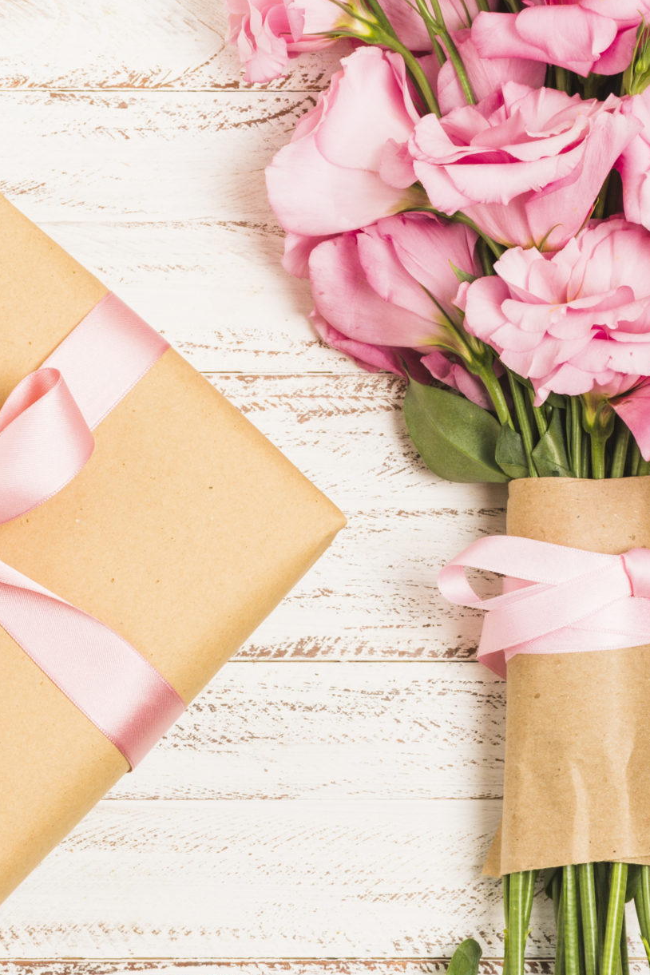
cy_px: 438
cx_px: 231
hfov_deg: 12.4
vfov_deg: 18.6
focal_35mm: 110
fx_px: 2980
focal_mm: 35
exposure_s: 1/160
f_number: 8
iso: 250
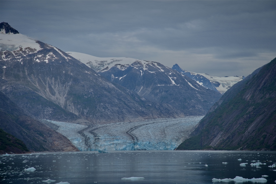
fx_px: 920
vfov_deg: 11.4
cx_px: 138
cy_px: 92
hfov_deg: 17.1
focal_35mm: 120
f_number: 9
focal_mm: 120
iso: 100
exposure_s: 1/320
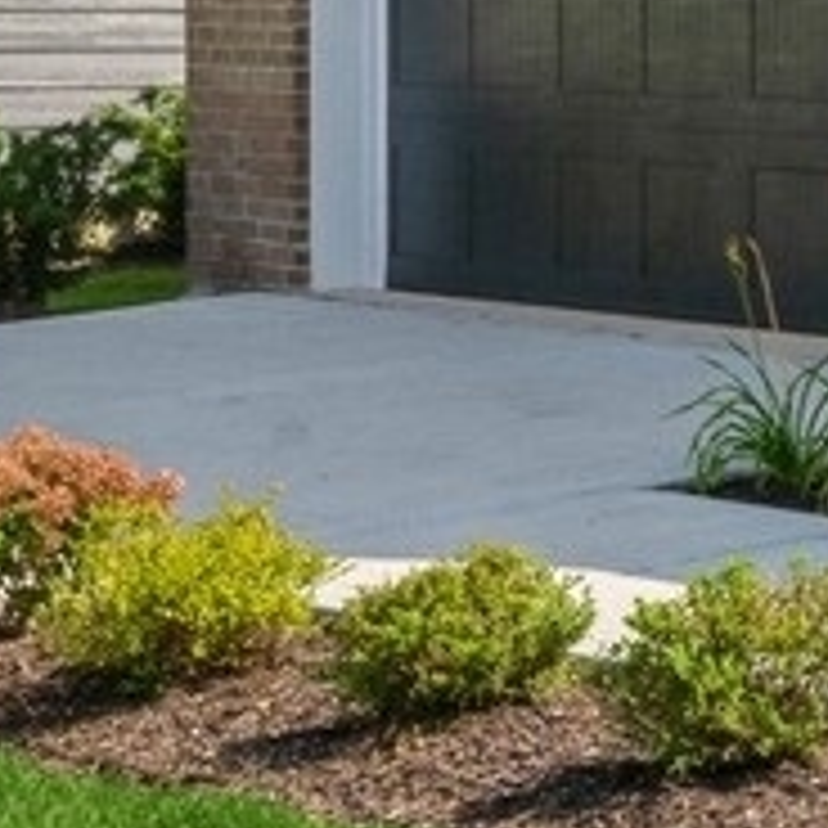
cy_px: -734
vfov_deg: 10.9
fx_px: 4005
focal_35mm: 148
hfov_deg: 10.2
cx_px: 2020
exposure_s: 1/320
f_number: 8
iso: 200
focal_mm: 20
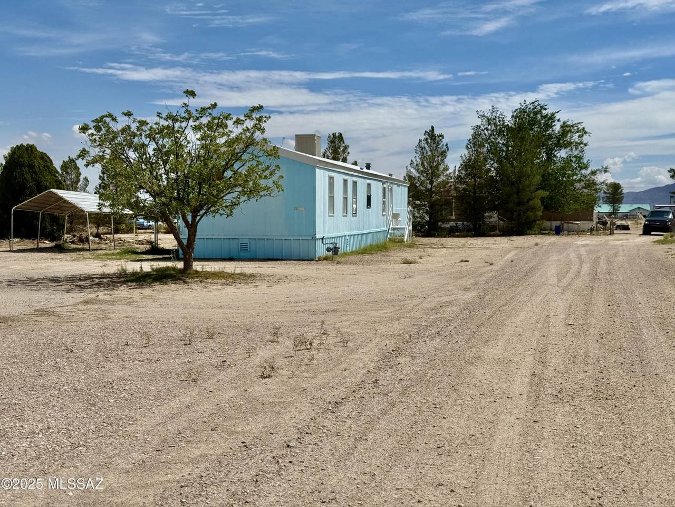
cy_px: 254
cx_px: 338
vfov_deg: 30.3
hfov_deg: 39.7
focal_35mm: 48
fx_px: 936
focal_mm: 6.76
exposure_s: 1/11364
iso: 64
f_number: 1.78
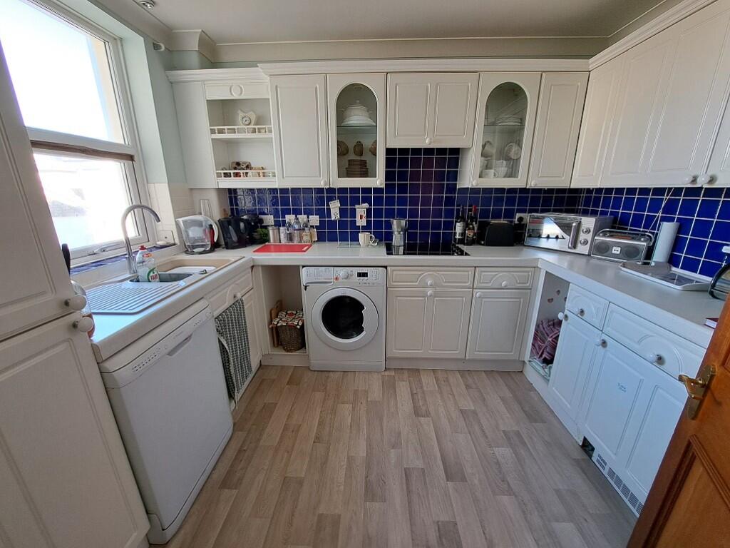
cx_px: 365
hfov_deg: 106.2
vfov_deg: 89.9
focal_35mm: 13
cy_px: 274
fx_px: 274
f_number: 2.2
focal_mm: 1.74
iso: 50
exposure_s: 1/50
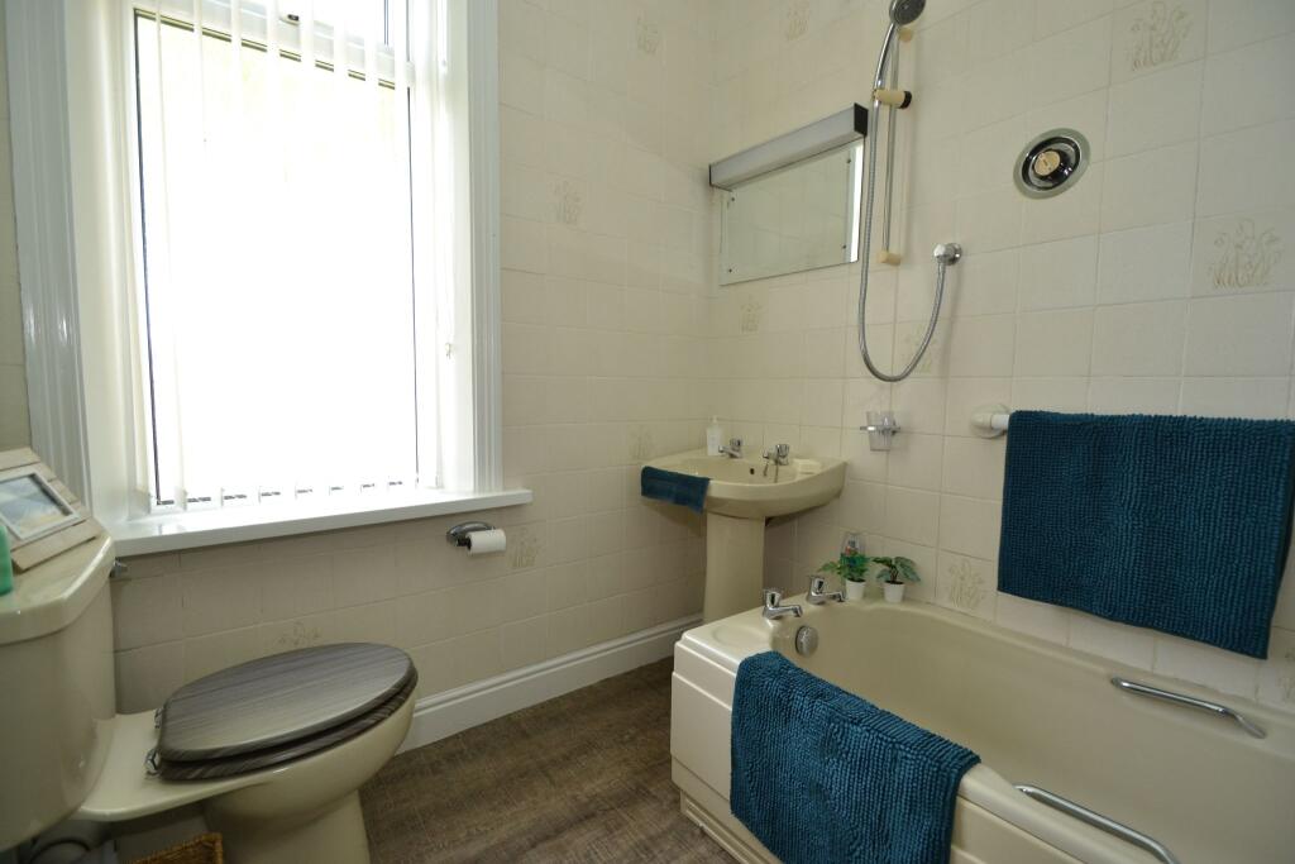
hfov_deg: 100.4
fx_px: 540
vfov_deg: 77.3
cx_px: 648
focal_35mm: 15
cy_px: 432
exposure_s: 1/60
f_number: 4
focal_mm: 10
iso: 400
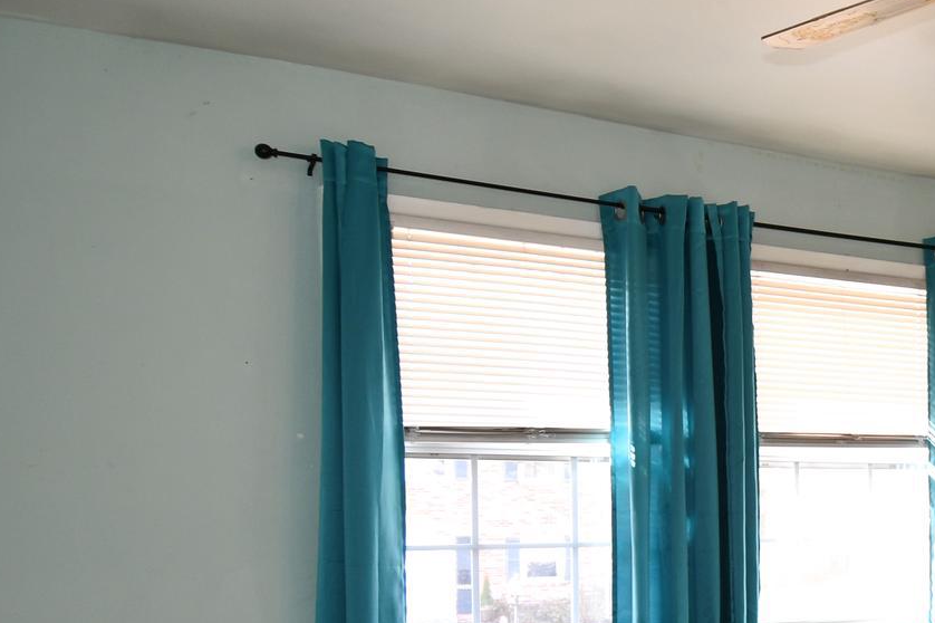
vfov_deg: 29.3
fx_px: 1142
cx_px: 1091
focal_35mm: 44
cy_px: 558
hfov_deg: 35.9
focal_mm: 12
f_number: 4
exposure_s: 1/60
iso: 220
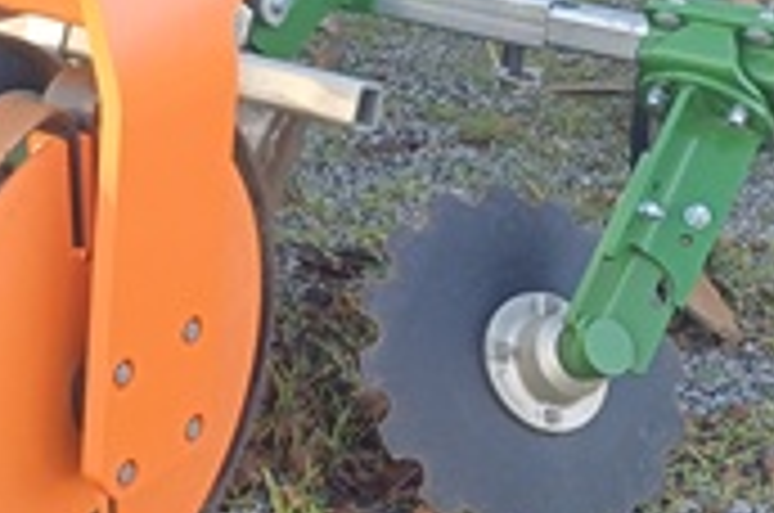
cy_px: 32
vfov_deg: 13.9
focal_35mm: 97
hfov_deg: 19.6
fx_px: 2082
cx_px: -189
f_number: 1.8
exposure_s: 1/156
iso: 50
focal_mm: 4.65
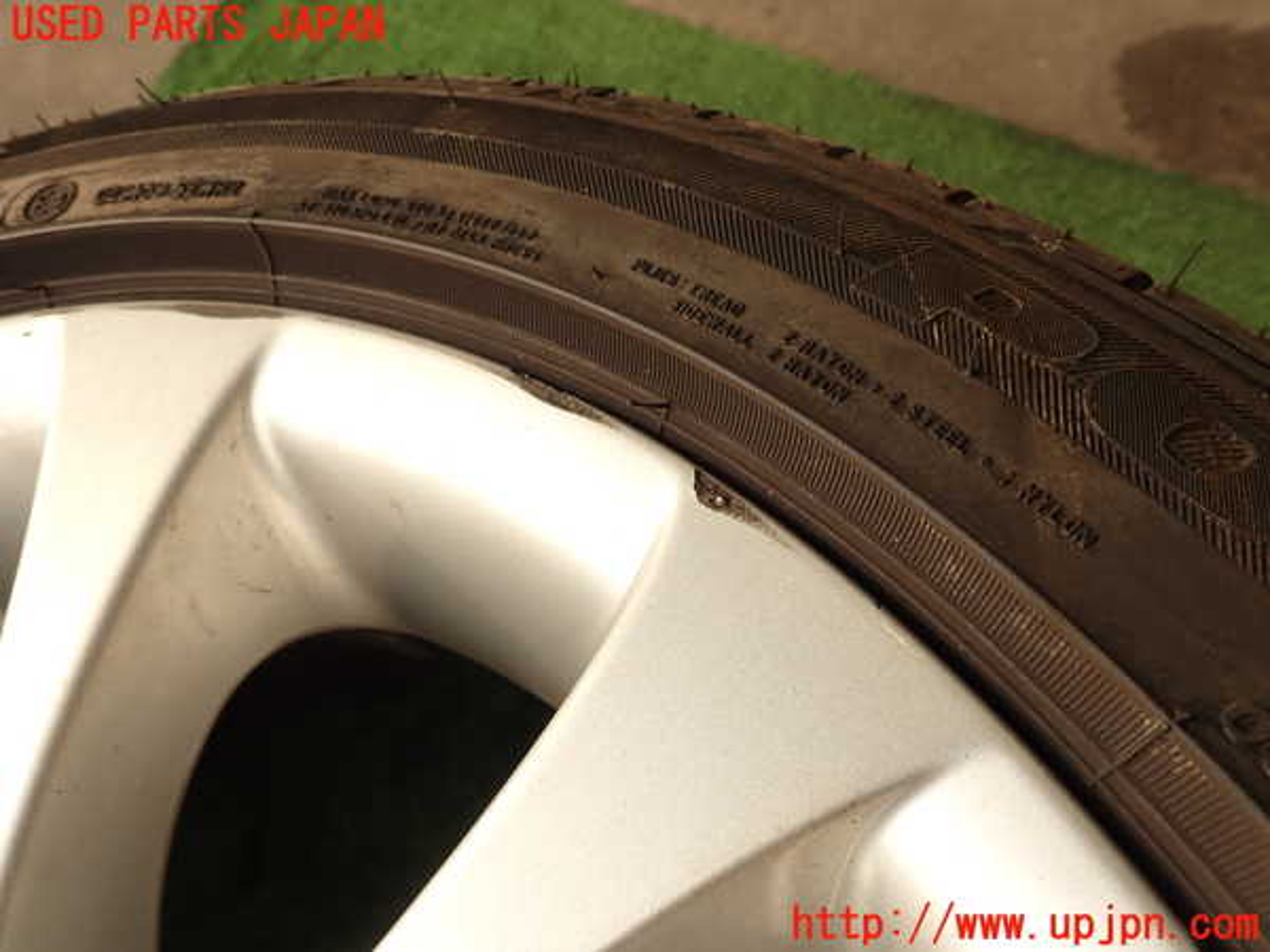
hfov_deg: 69.4
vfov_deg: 54.9
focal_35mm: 25
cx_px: 635
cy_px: 476
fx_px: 917
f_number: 2.8
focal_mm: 4.5
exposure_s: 1/320
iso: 100
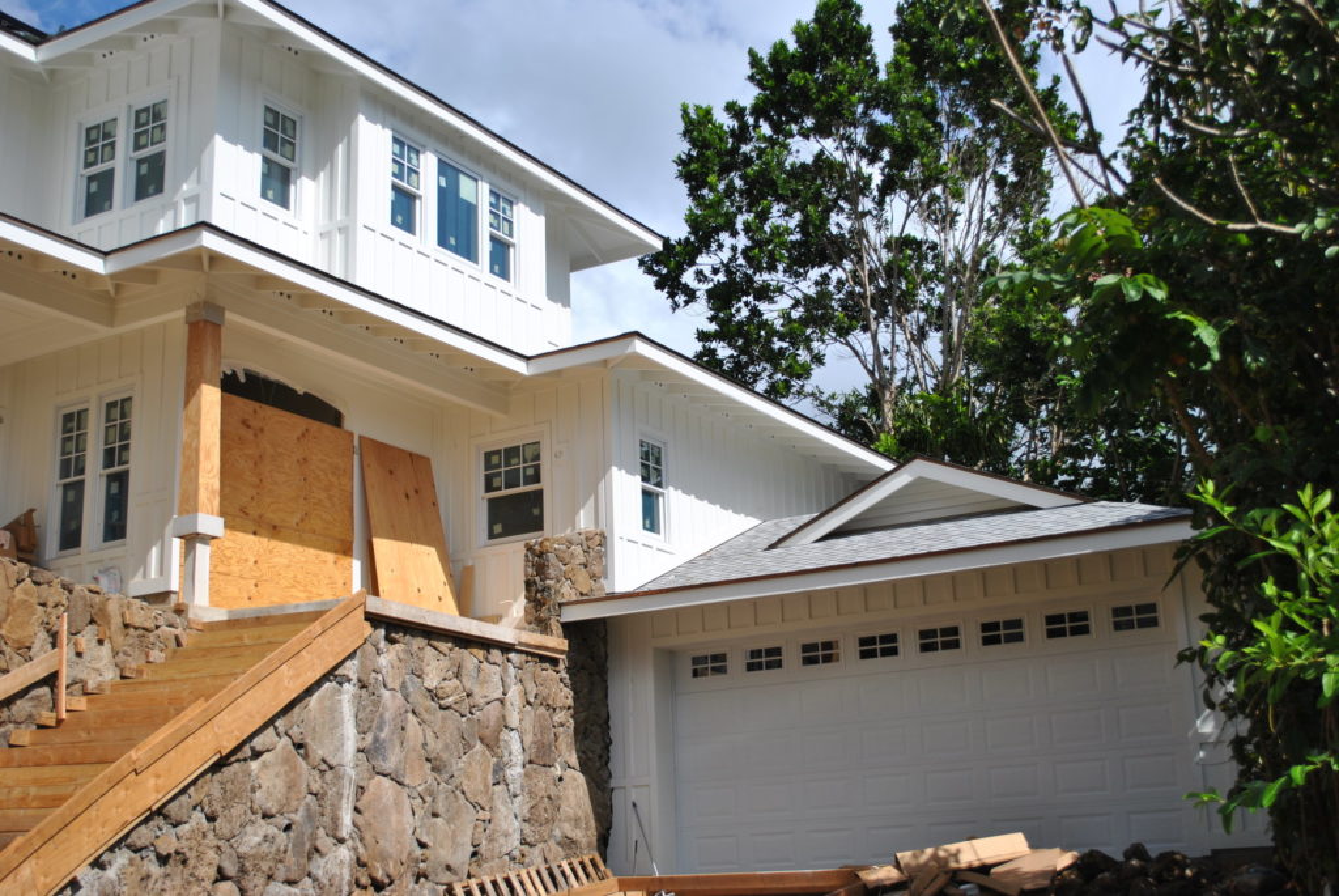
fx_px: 1675
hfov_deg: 43.6
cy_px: 448
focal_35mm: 45
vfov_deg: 29.9
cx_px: 670
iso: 100
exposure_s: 1/1000
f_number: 4.5
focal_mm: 30
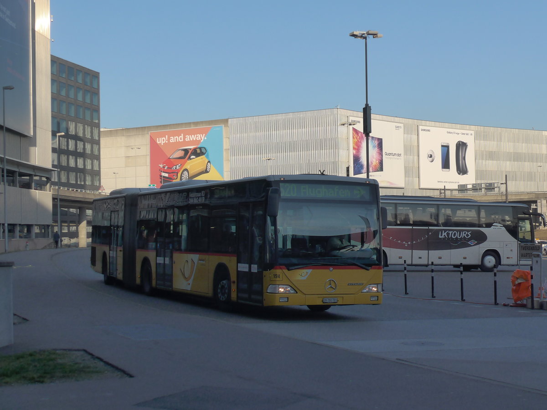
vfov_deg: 22.3
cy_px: 205
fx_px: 1043
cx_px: 274
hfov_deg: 29.4
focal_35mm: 66
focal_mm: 13.4
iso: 160
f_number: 4.5
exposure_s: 1/800
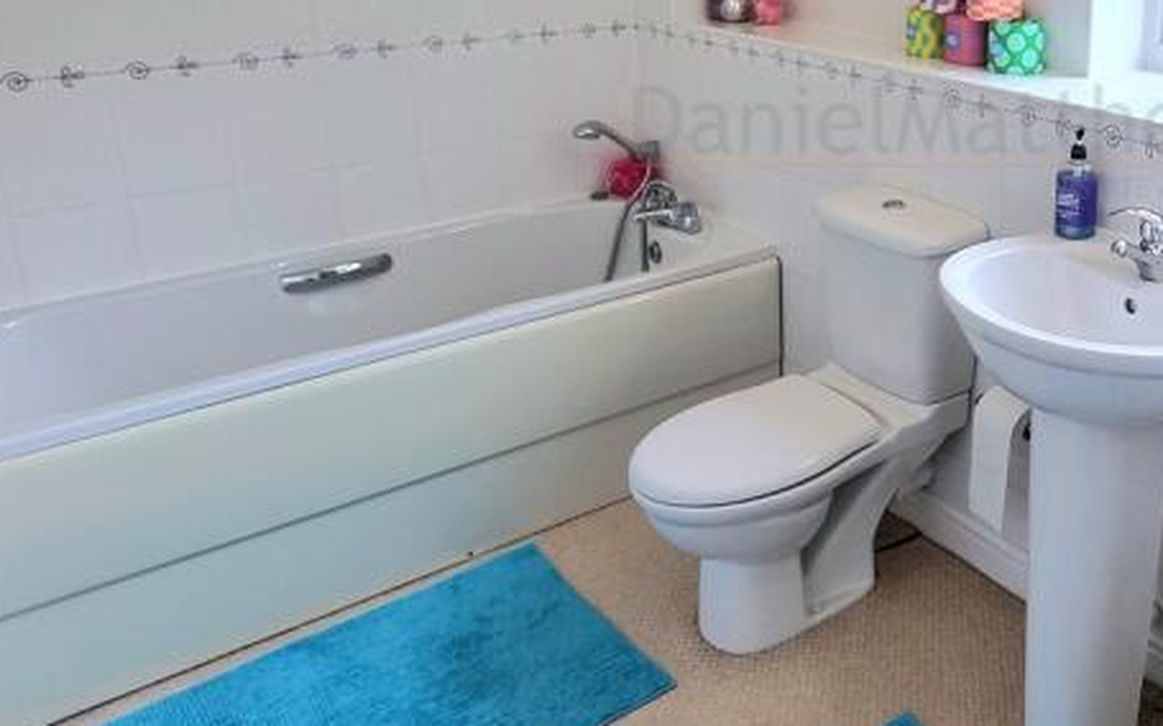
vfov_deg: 38.9
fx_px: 982
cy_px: 141
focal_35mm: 31
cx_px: 943
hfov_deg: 56.5
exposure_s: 1/60.2
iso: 100
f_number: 2.2
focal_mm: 2.2
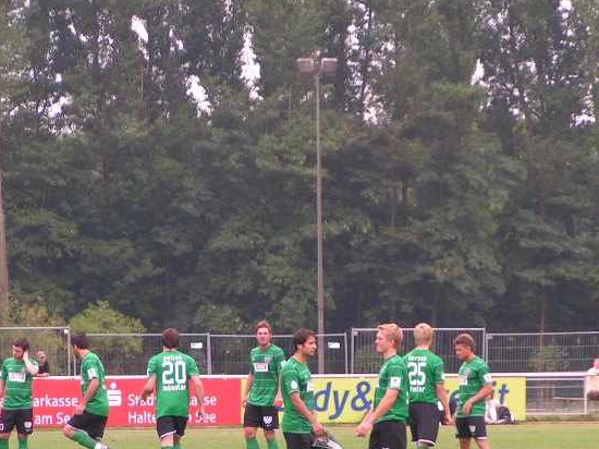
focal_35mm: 262
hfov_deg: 7.6
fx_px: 4532
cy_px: 306
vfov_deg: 5.7
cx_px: 248
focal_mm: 27.5
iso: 50
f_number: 3.5
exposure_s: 1/200
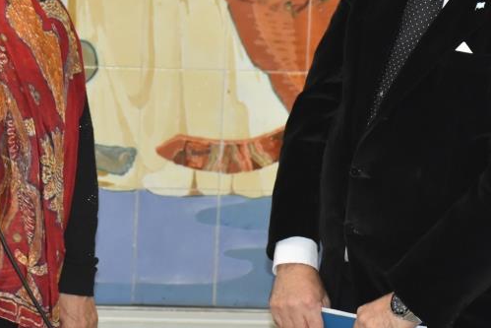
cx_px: 161
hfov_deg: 10.1
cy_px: -4
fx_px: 2769
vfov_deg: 6.7
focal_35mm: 203
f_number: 5.6
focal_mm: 66
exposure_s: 1/80
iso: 1600
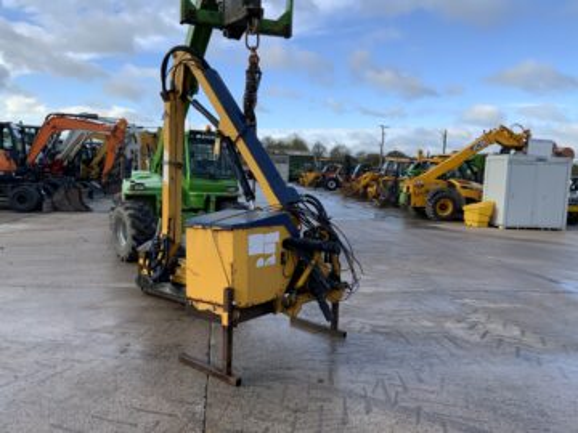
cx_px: 289
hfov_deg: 61.7
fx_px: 484
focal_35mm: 29
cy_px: 216
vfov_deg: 48.2
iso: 16
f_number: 1.8
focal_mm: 3
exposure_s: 1/804
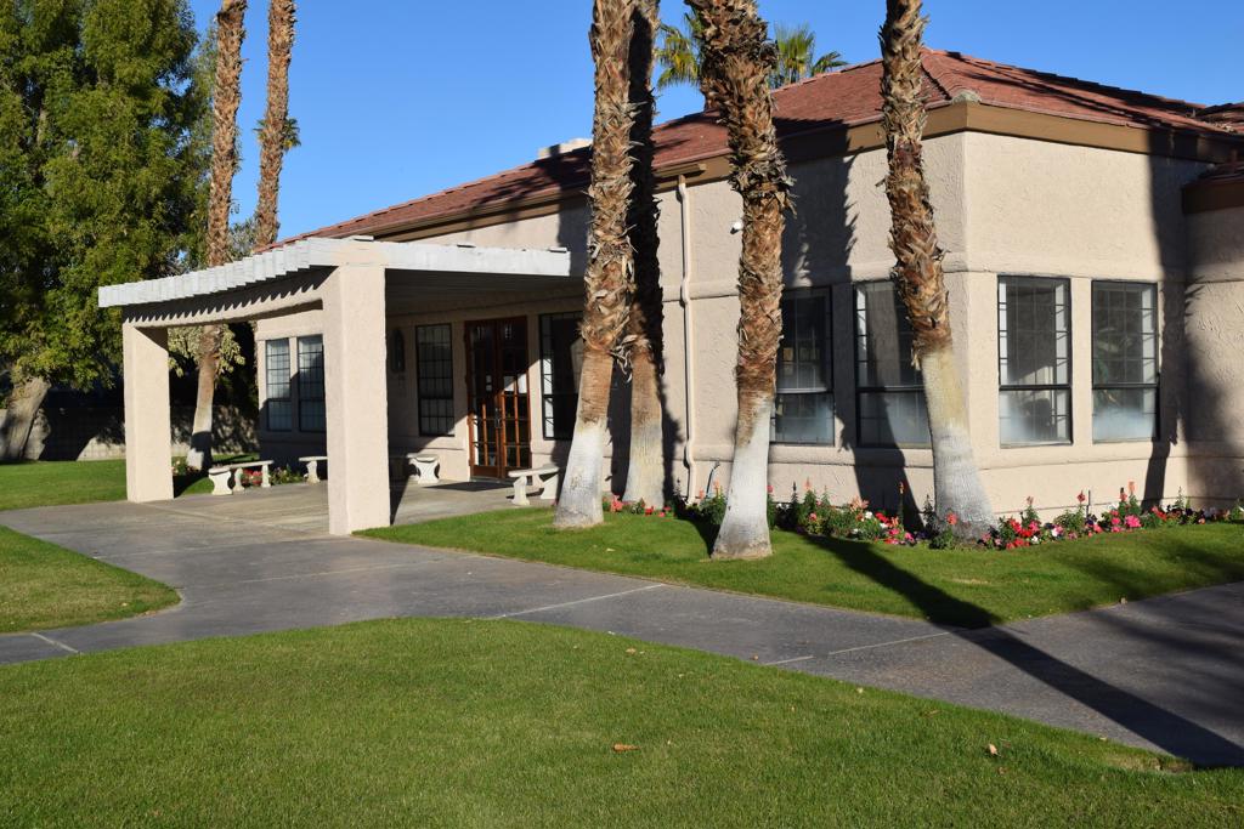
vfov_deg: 30.9
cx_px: 622
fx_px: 1503
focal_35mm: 44
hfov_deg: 45.0
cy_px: 414
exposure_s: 1/500
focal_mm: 29
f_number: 11
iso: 200
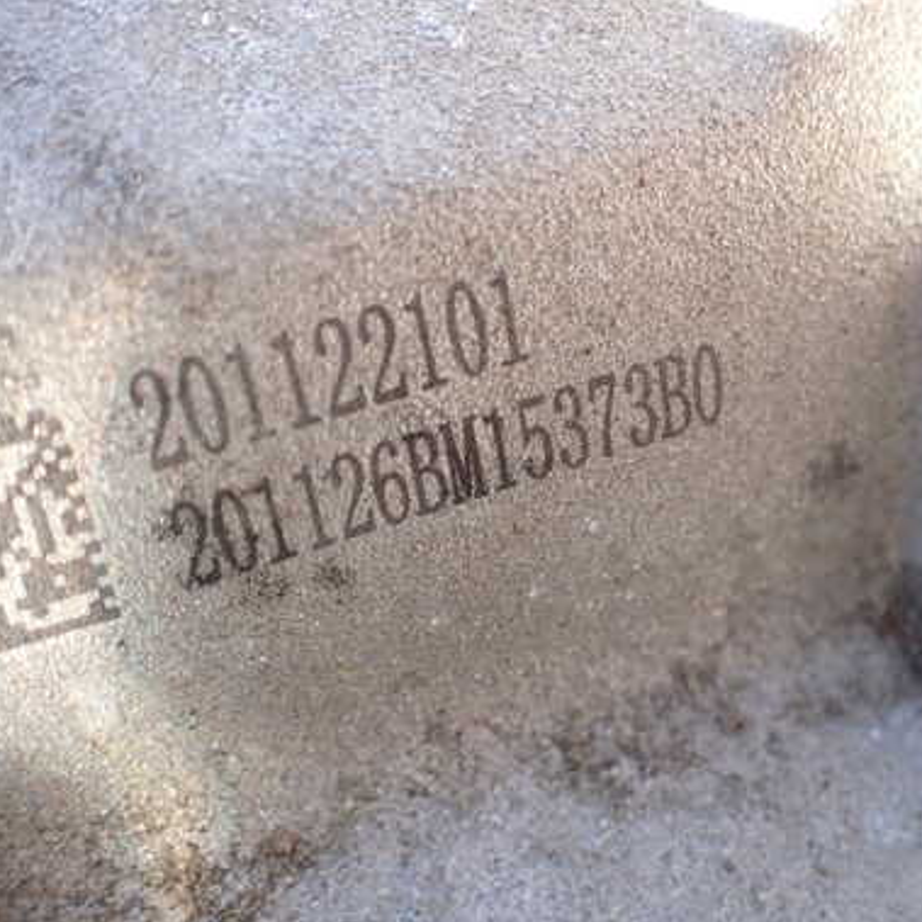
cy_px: 482
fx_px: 1266
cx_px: 523
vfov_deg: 40.0
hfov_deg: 39.9
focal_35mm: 42
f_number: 2.3
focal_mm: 5.4
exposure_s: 1/125
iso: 125
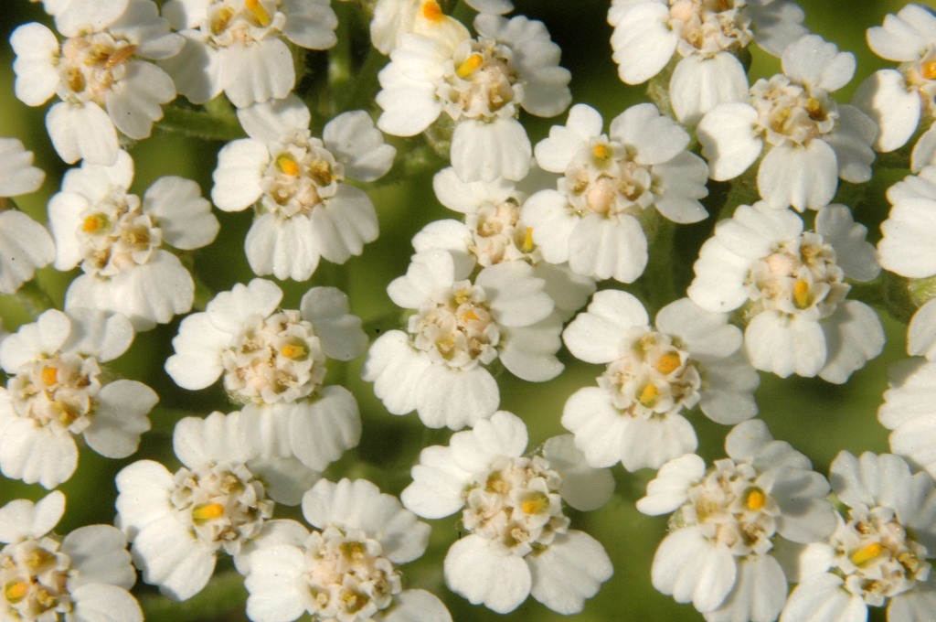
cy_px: 311
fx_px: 3116
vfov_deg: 11.4
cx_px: 468
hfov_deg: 17.1
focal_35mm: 120
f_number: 38
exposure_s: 1/125
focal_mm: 80
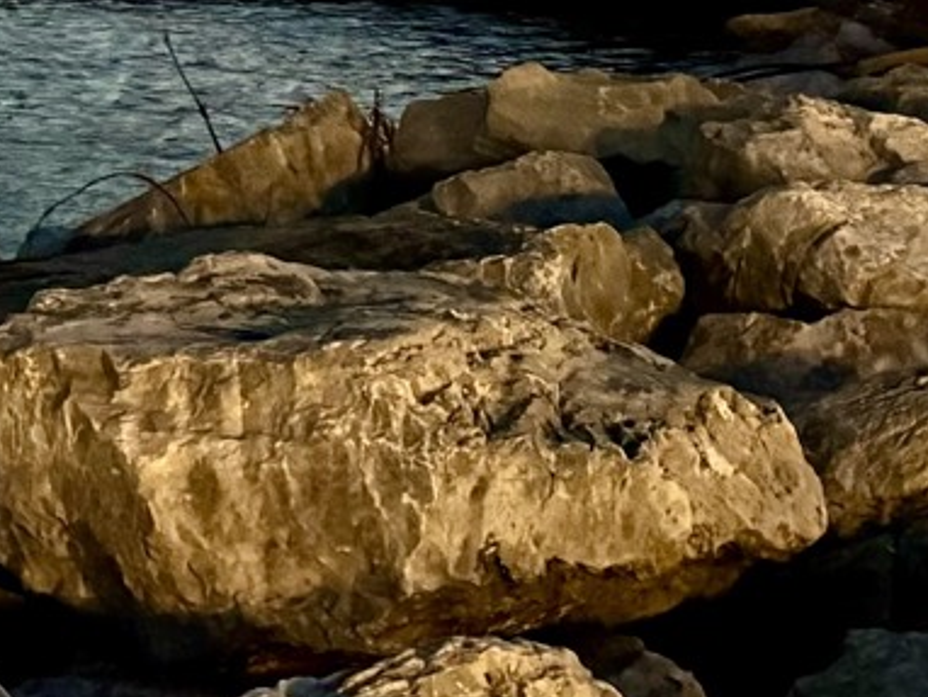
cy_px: -639
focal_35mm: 113
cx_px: 420
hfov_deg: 17.4
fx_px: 3031
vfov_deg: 11.9
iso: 1000
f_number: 1.78
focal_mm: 6.76
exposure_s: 1/36
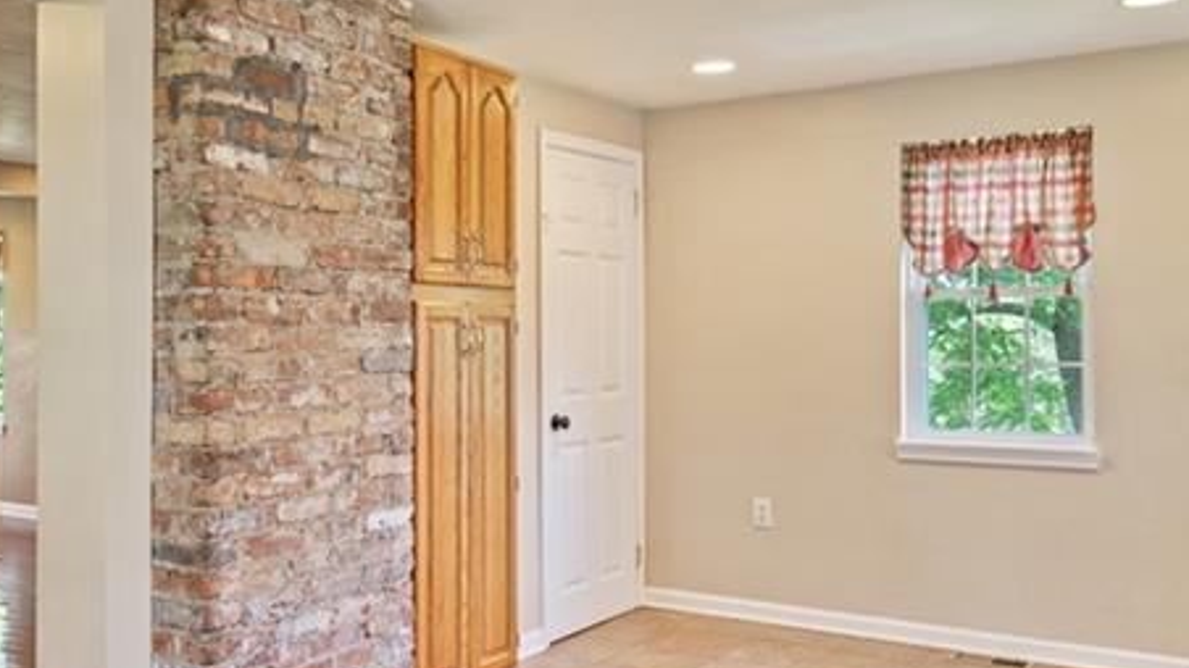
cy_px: 342
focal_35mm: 38
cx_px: 445
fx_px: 1198
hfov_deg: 52.2
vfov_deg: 31.2
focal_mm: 16
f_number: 2.8
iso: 320
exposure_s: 1/30
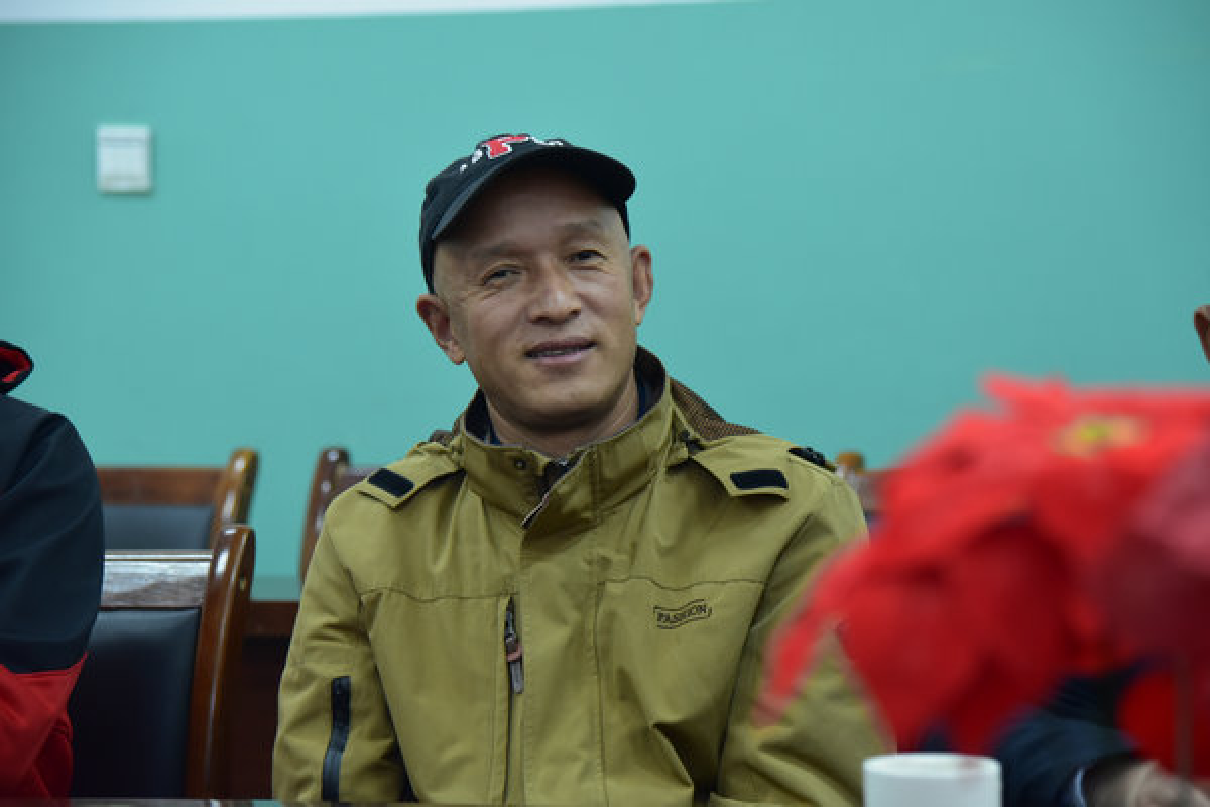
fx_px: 3361
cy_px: 404
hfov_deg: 20.4
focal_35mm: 100
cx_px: 605
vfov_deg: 13.7
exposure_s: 1/60
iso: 2800
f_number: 5
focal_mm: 100
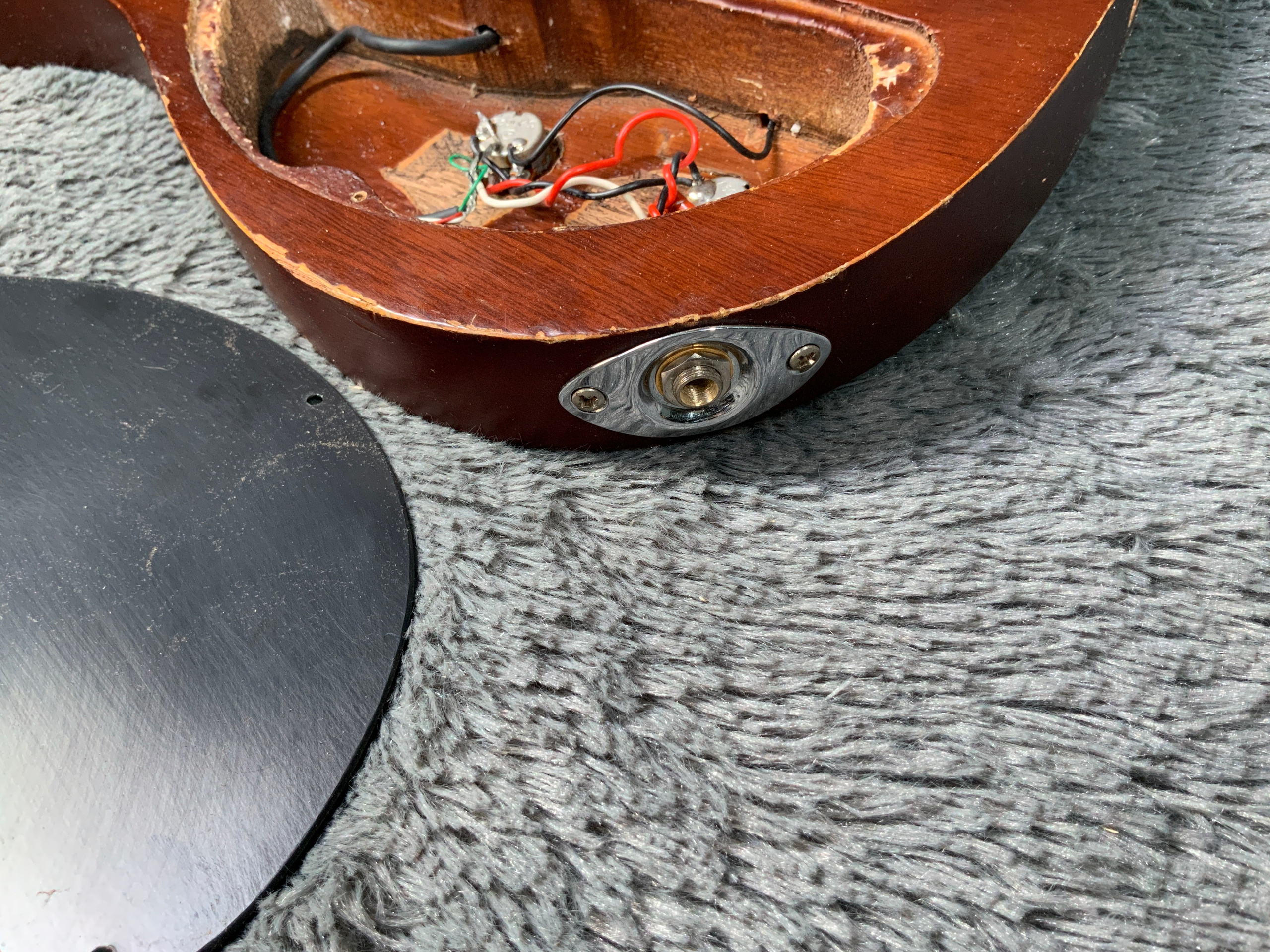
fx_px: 1064
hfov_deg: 61.7
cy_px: 476
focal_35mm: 29
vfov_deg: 48.2
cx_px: 635
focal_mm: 3
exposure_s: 1/60
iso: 160
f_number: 1.8
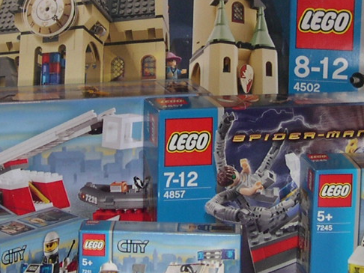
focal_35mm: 125
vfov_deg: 11.8
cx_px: 160
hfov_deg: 15.8
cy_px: 50
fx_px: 1315
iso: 100
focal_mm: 8
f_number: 2.8
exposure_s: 1/60
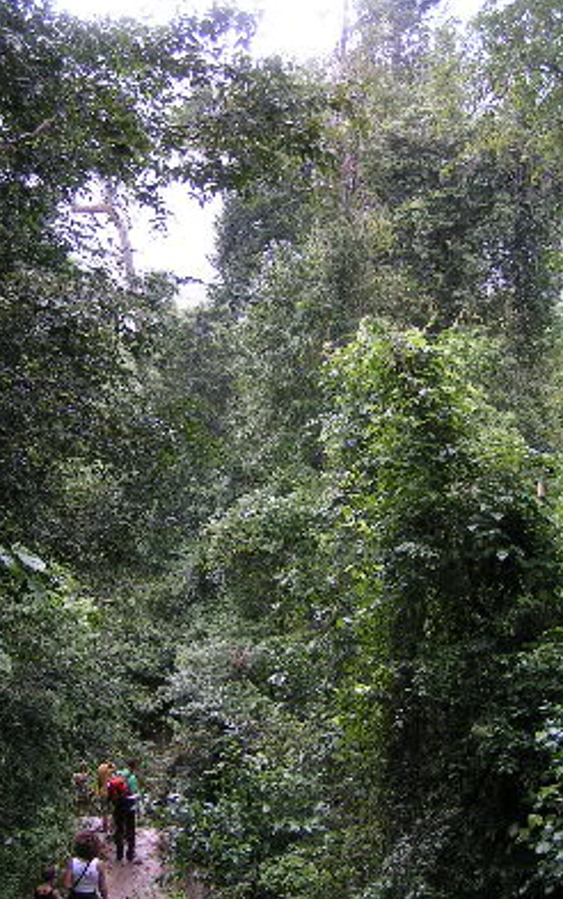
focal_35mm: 41
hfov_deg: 31.2
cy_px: 448
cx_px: 236
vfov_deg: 48.2
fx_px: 1005
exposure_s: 1/60
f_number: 3.2
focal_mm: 5.8
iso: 50
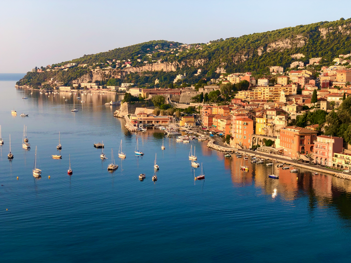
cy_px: 132
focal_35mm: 52
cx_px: 176
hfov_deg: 36.8
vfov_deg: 28.0
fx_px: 527
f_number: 2.4
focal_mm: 6
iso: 16
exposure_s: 1/500
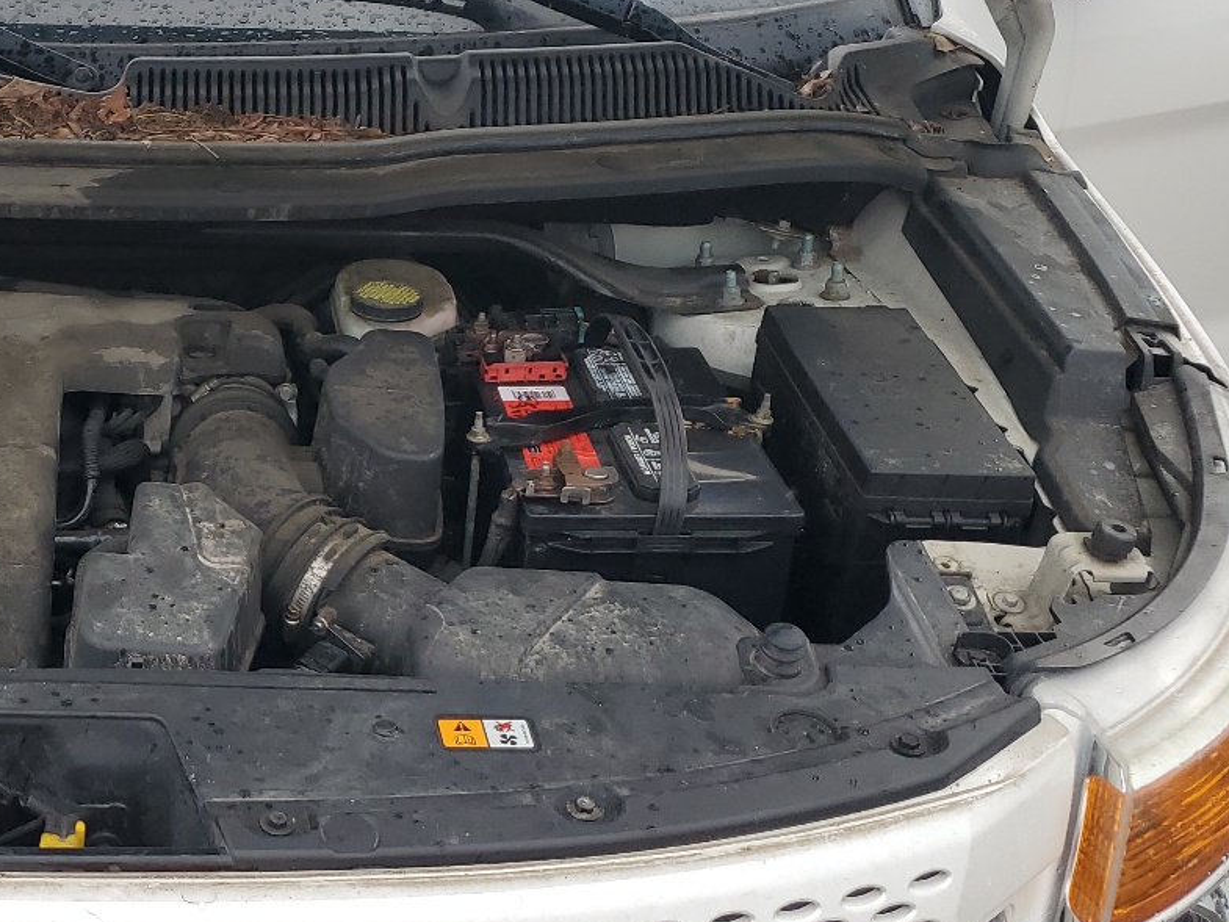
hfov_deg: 33.5
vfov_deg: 27.5
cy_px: 557
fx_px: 1882
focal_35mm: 53
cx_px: 39
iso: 50
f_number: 1.5
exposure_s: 1/1250
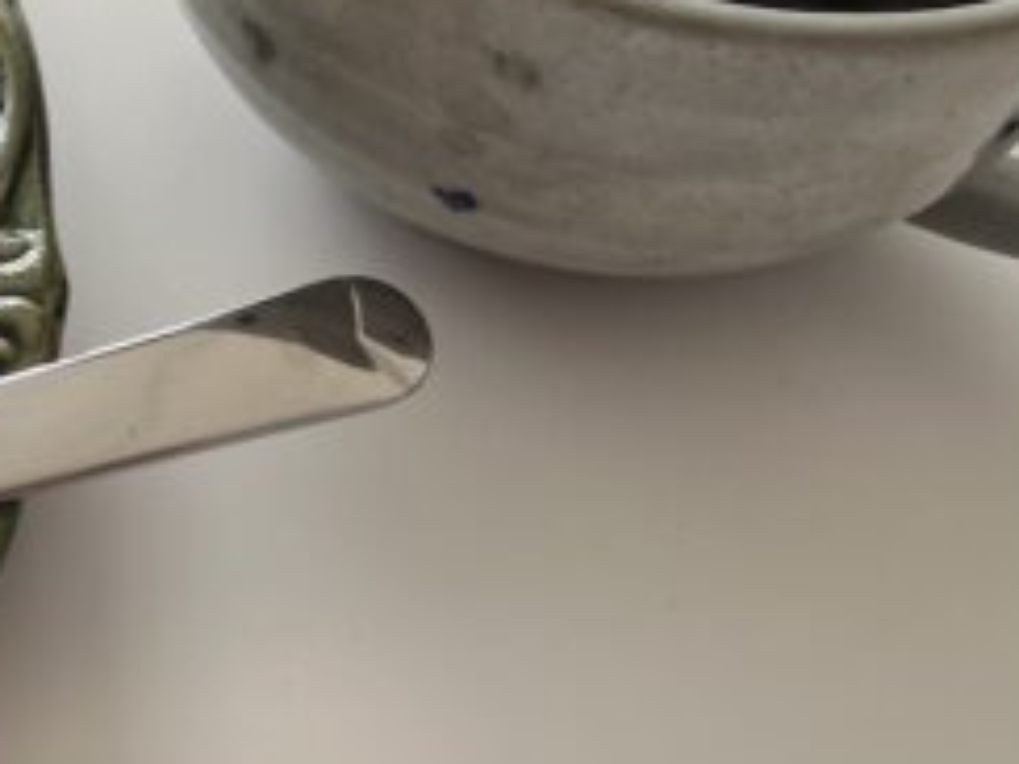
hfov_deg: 22.0
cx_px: -297
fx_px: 2355
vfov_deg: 18.2
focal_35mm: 80
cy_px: 123
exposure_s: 1/121
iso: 64
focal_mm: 5.1
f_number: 1.6
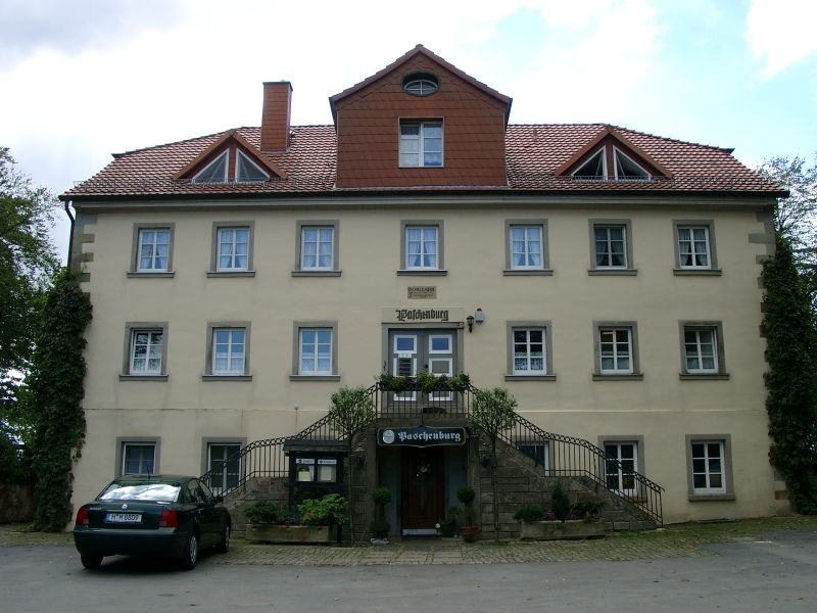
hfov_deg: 54.0
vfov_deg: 41.8
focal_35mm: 34
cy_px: 306
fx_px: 802
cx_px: 408
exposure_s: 1/391
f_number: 4
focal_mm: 7.13
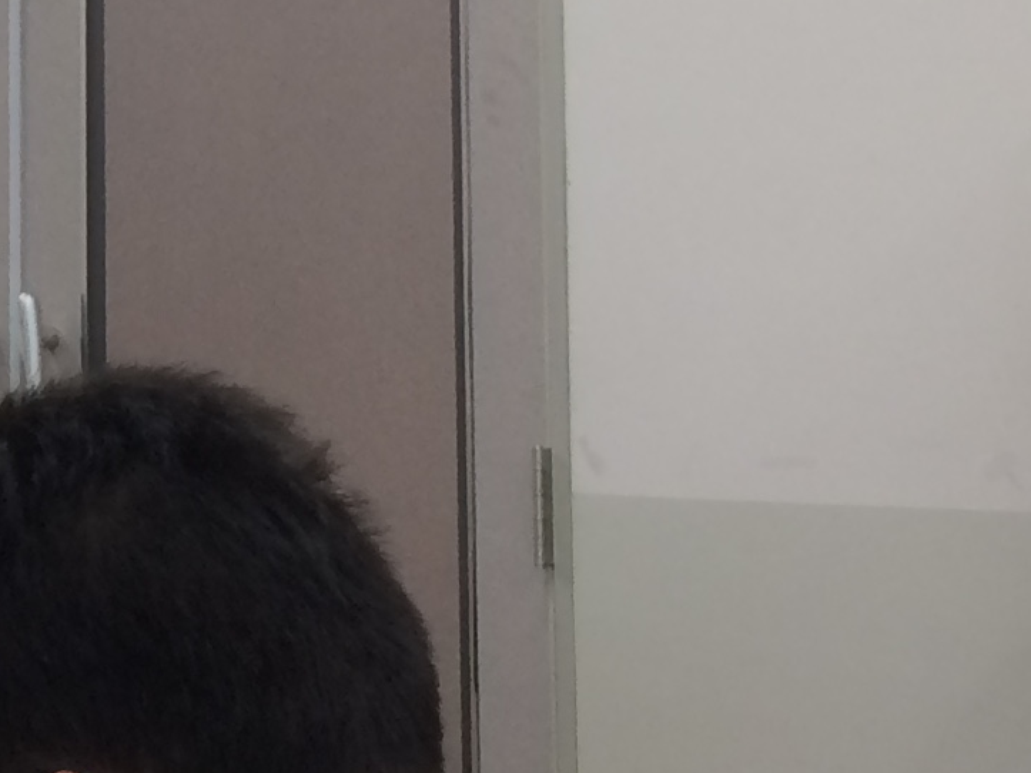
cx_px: -175
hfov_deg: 14.6
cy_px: -88
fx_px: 3901
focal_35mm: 131
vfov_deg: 11.2
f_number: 2.2
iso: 40
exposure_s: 1/40
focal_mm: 4.15
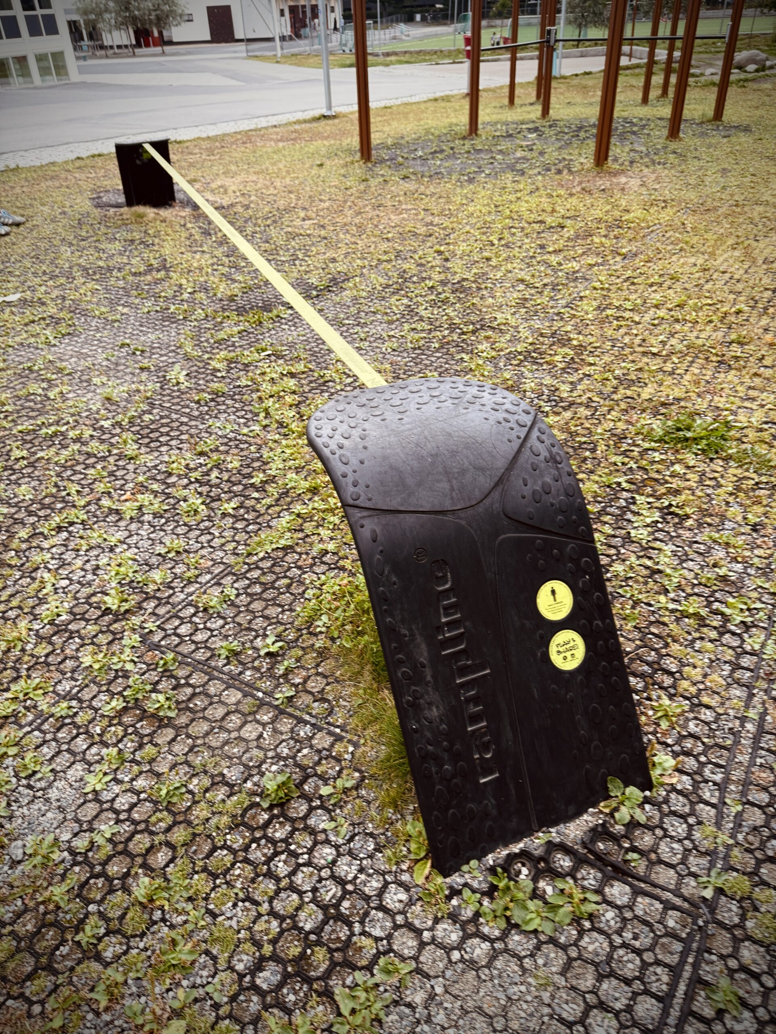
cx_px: 388
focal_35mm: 24
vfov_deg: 71.6
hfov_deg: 56.8
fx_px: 717
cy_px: 517
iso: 160
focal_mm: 6.76
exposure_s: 1/121
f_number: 1.78
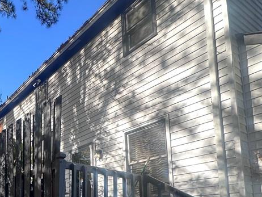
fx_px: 235
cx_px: -5
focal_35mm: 31
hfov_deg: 47.5
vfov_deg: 40.1
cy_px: 196
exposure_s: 1/175
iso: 40
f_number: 2.2
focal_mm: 2.22
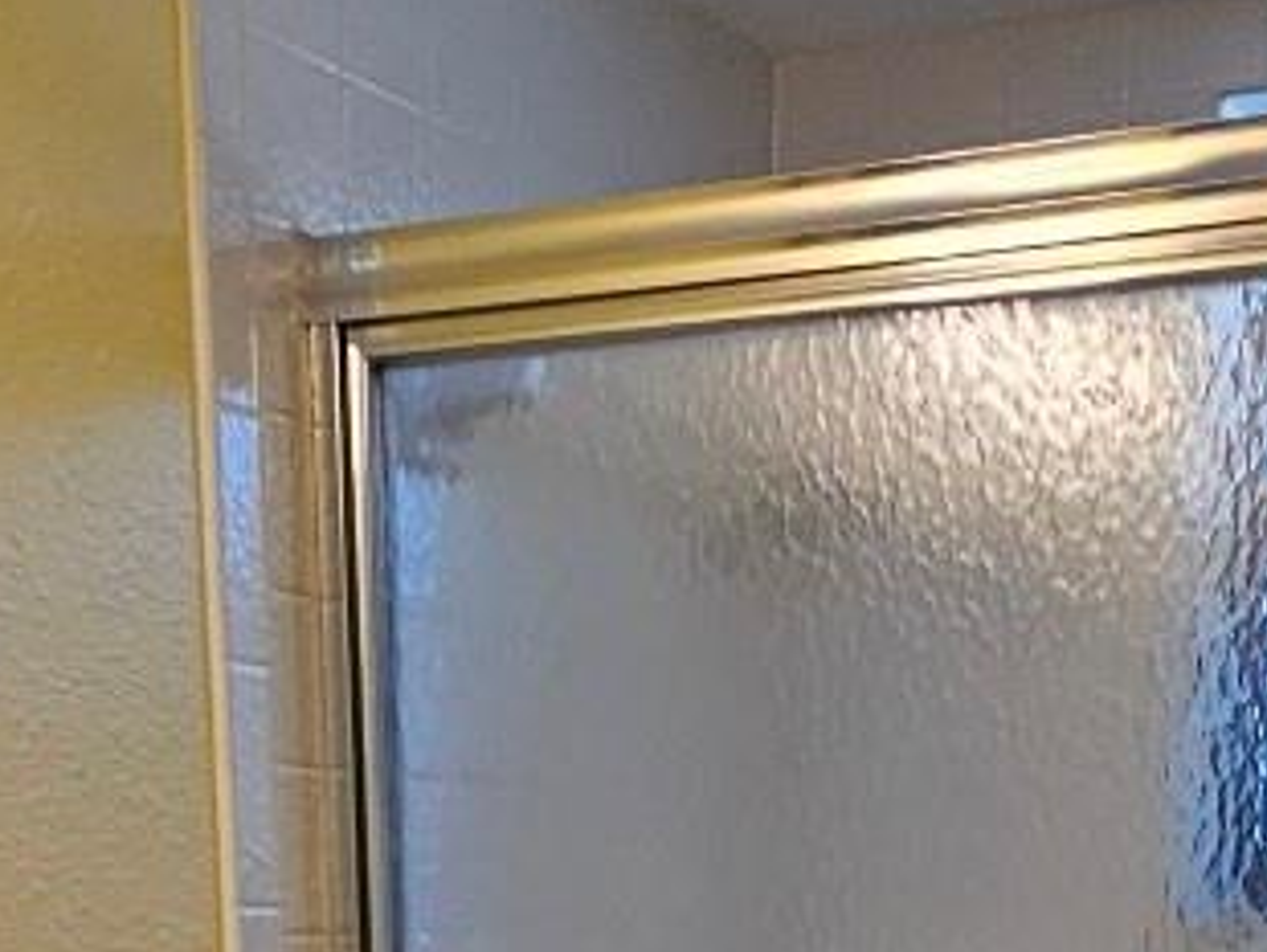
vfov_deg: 18.4
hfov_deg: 28.9
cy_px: 1581
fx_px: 2454
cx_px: 736
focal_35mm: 67
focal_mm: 2.2
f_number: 2.2
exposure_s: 1/120
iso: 80
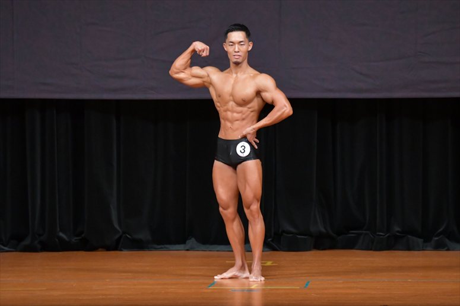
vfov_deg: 4.8
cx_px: 230
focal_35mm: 285
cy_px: 153
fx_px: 3640
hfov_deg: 7.2
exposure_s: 1/400
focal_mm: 190
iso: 5000
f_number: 5.6
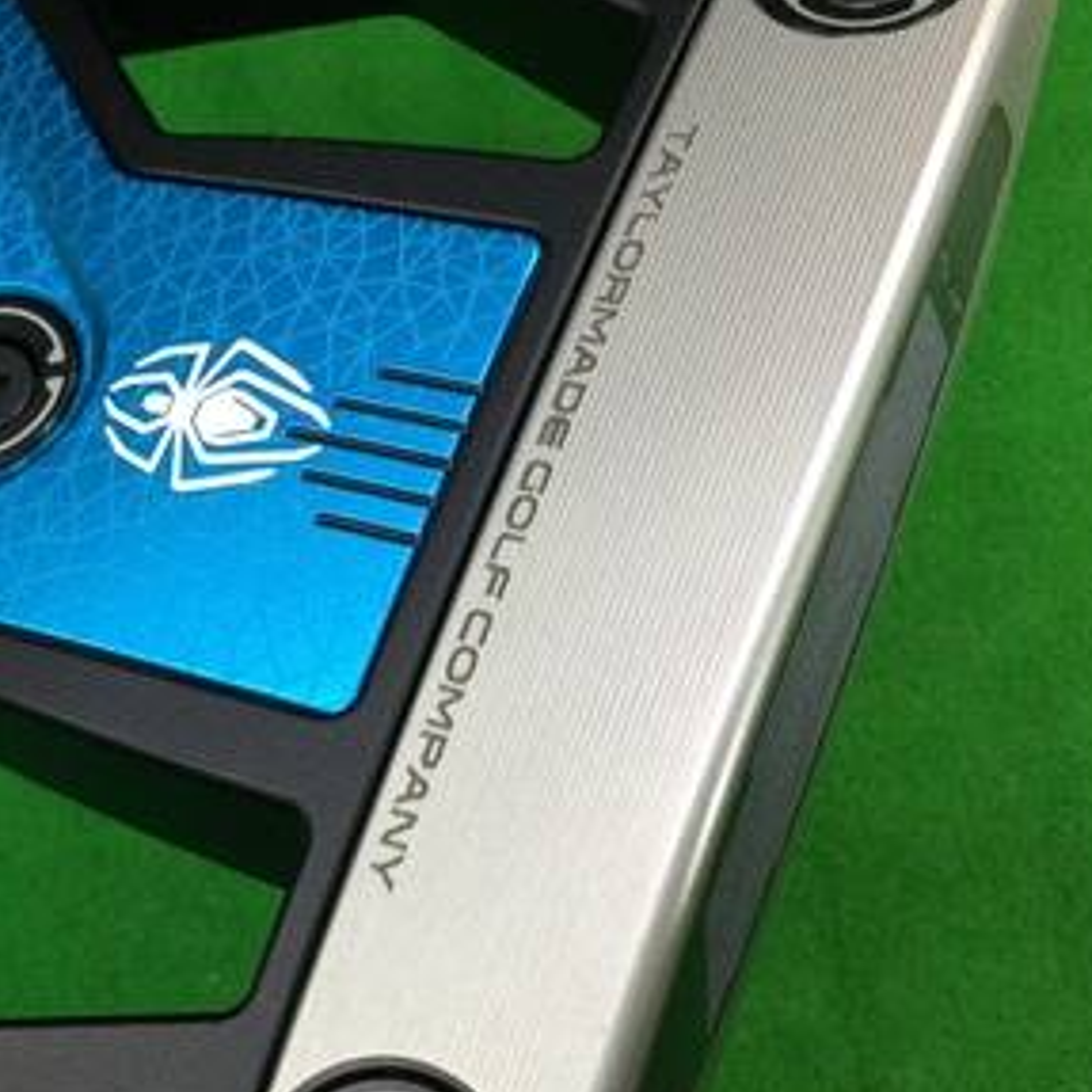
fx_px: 2177
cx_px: 114
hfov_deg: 27.2
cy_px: 624
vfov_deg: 28.1
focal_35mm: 61
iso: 64
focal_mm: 3.3
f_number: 2.4
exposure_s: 1/30
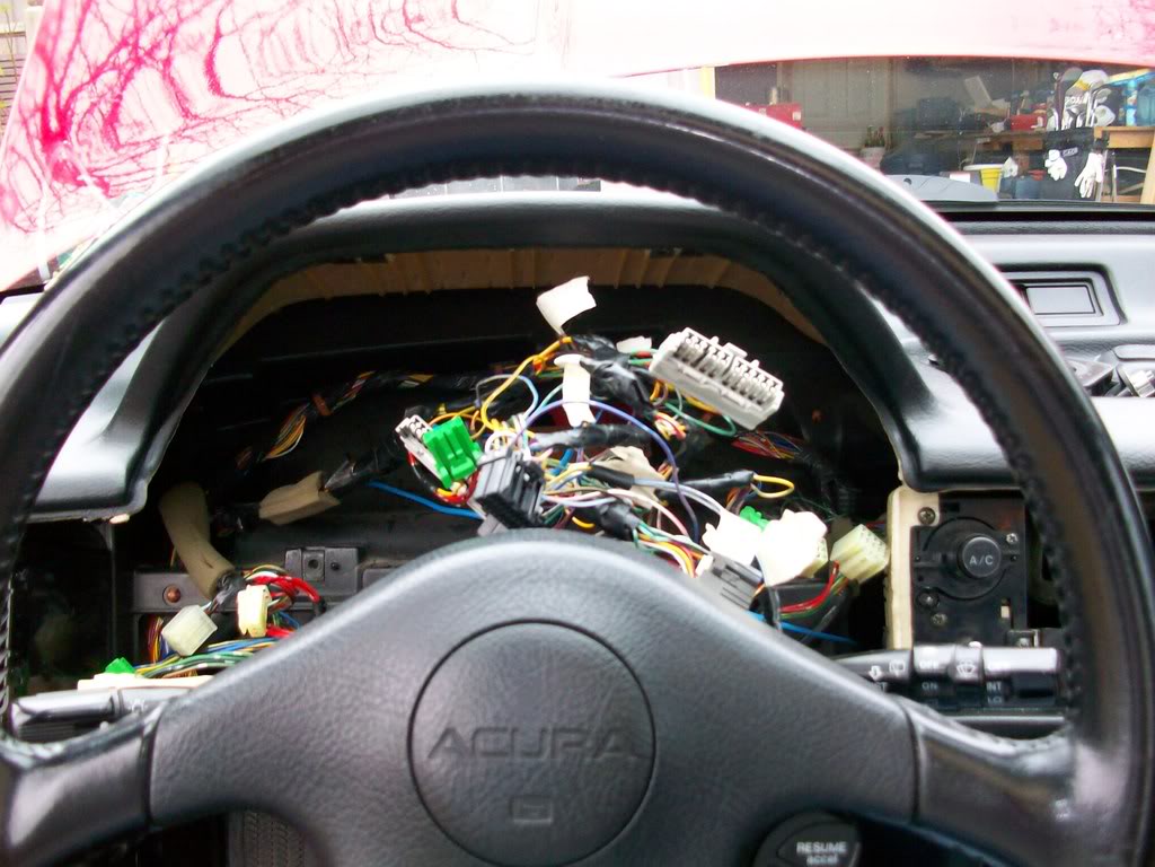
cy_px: 434
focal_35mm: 34
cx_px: 578
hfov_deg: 54.0
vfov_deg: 41.8
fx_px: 1134
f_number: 2.8
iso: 160
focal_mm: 5.7
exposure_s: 1/60
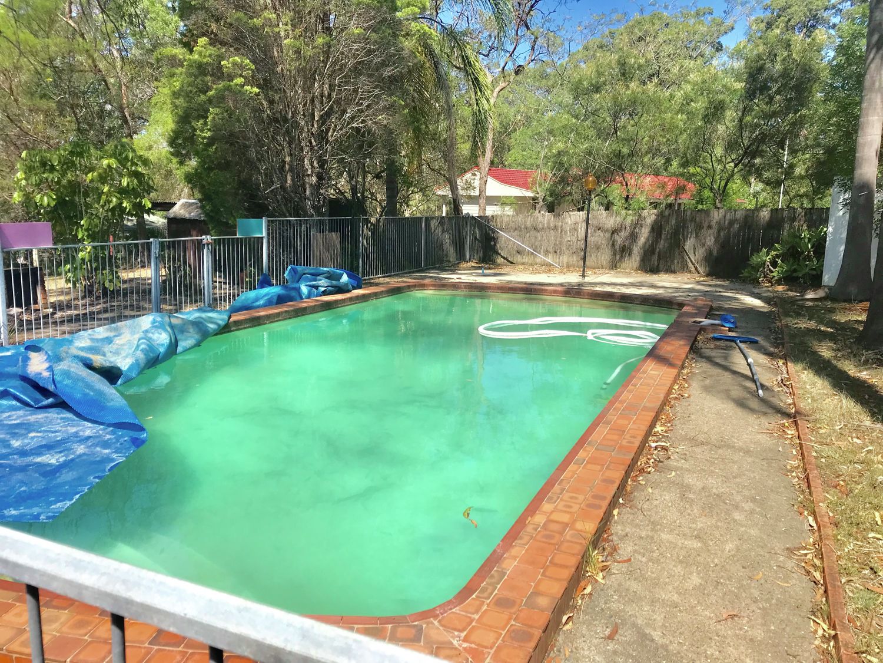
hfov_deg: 63.4
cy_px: 332
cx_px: 442
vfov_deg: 49.7
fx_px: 714
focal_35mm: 28
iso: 20
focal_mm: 3.99
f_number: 1.8
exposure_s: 1/2037
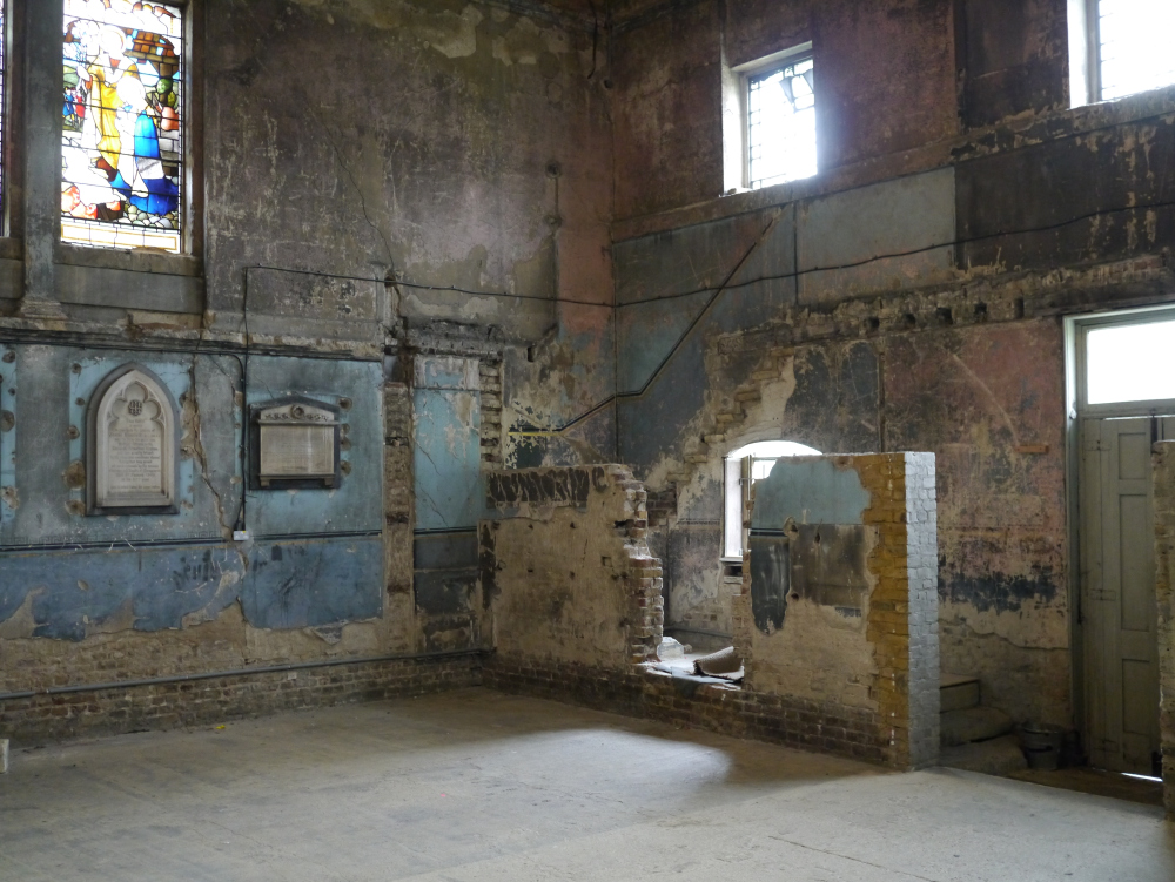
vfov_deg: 36.0
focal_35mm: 40
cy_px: 441
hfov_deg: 46.8
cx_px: 588
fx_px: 1358
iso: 1600
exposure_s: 1/60
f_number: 2.5
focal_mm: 20
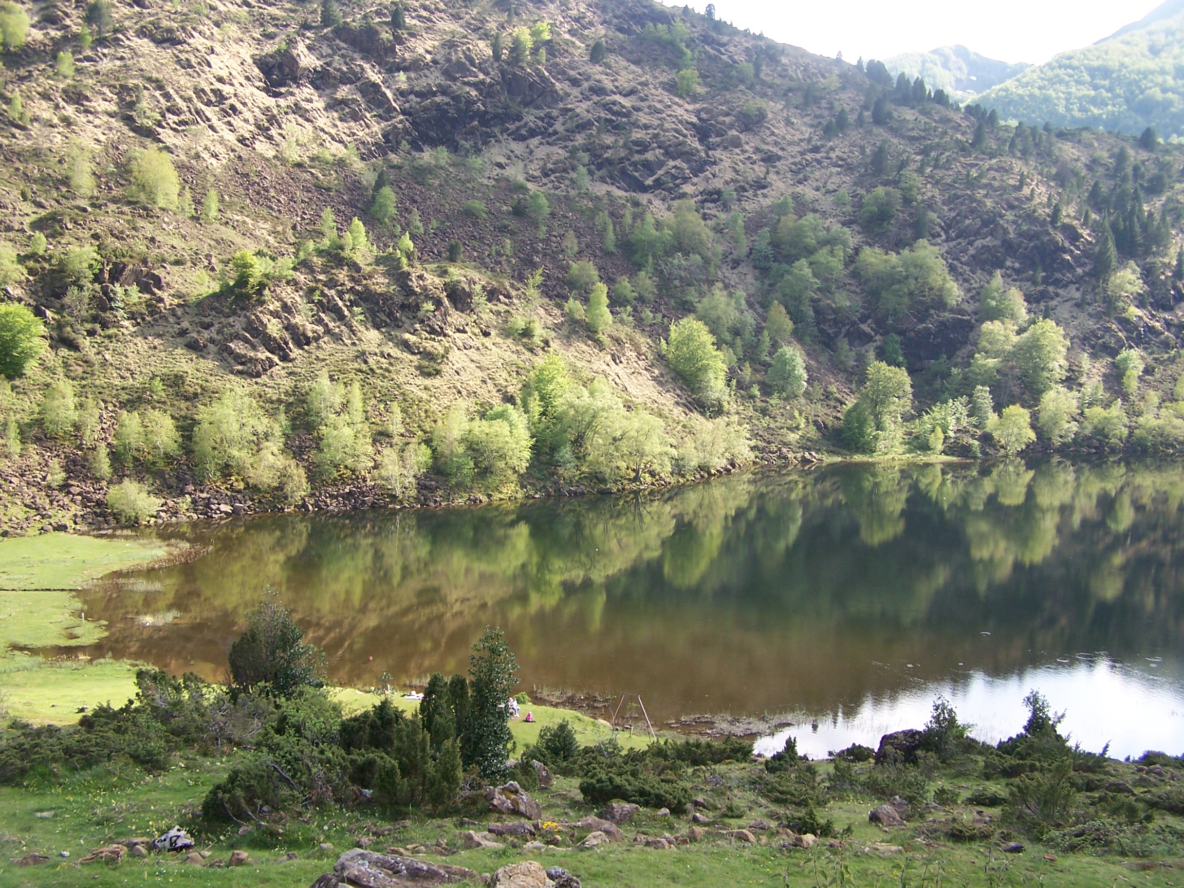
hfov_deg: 49.0
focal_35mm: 38
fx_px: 1300
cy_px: 444
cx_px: 592
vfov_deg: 37.7
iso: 80
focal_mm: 6.3
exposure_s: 1/250
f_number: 2.8
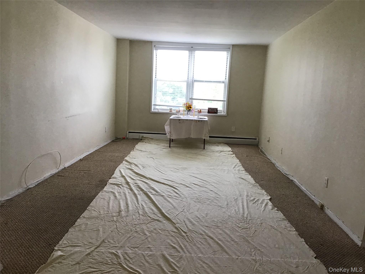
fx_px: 327
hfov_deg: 58.4
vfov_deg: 45.4
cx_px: 182
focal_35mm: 31
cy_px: 137
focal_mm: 3.3
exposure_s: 1/30
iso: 32
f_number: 2.4
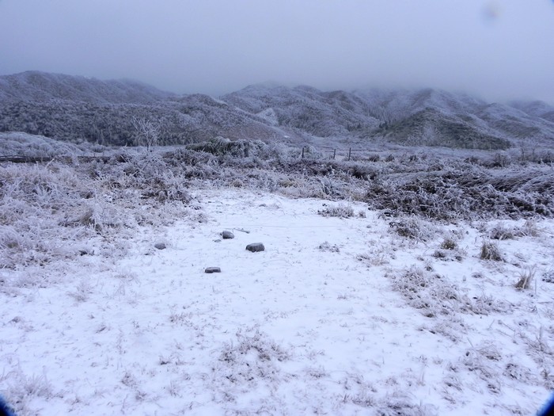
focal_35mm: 26
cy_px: 208
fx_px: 416
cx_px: 277
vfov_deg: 53.1
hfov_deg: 67.3
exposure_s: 1/336
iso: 160
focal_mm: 4.6
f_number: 6.3
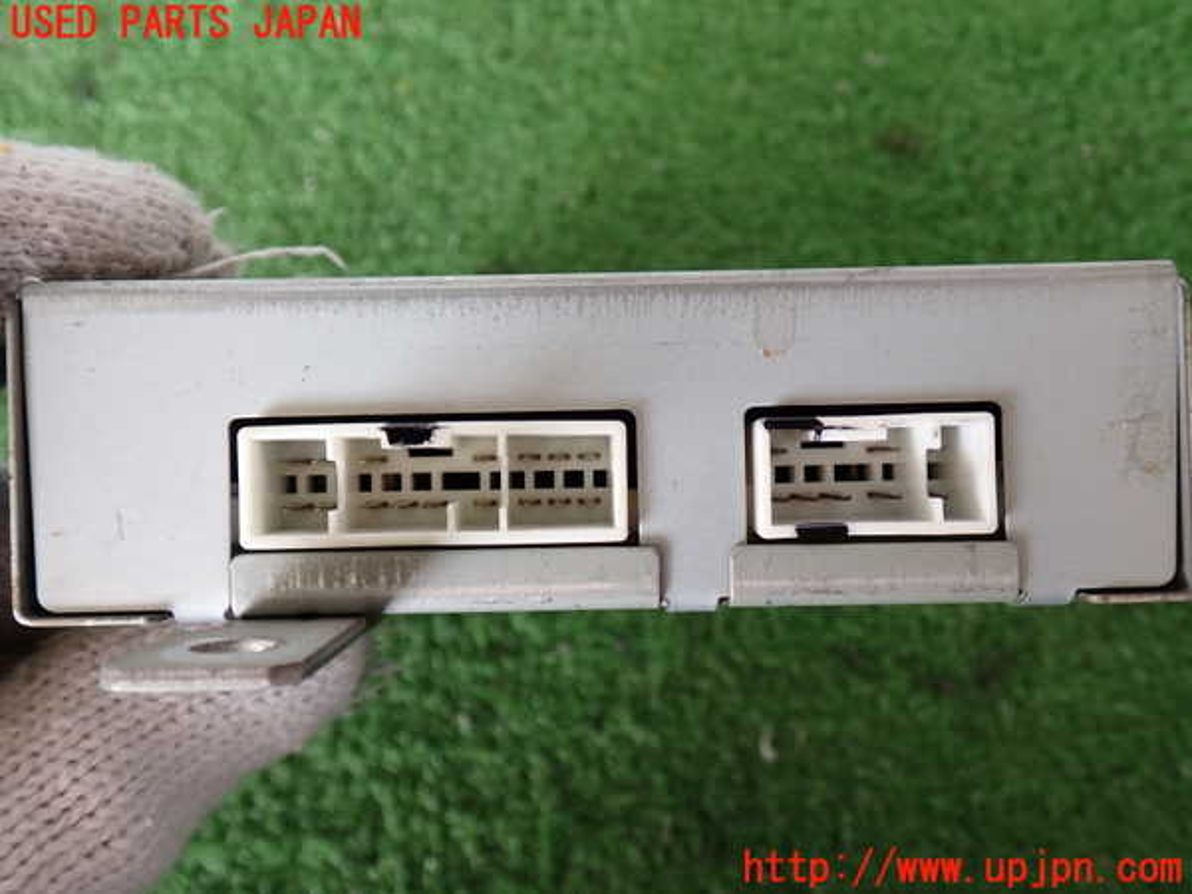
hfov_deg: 56.8
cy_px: 447
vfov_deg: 44.2
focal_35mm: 32
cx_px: 596
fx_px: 1102
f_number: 2.4
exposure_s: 1/40
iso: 200
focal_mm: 5.79
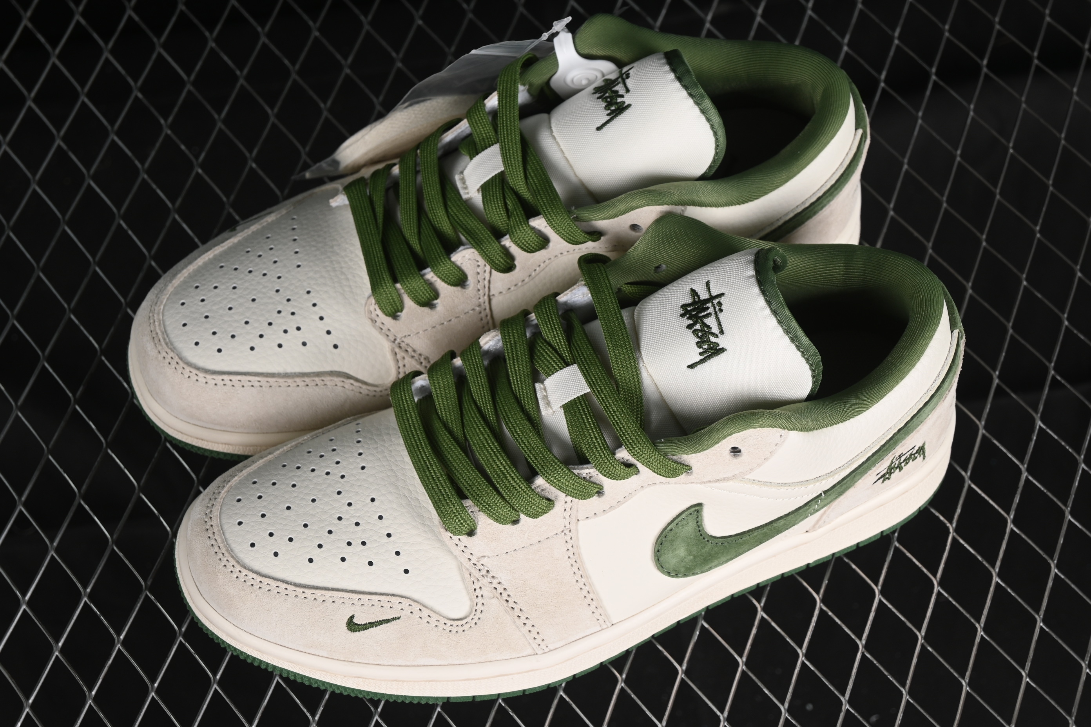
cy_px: 364
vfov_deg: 18.2
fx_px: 2273
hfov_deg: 27.0
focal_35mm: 75
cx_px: 546
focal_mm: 50
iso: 160
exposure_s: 1/80
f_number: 7.1
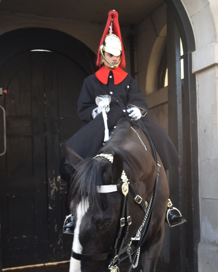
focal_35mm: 50
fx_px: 403
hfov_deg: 30.2
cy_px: 164
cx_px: 128
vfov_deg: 37.2
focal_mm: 22
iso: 400
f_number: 4.5
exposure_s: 1/80
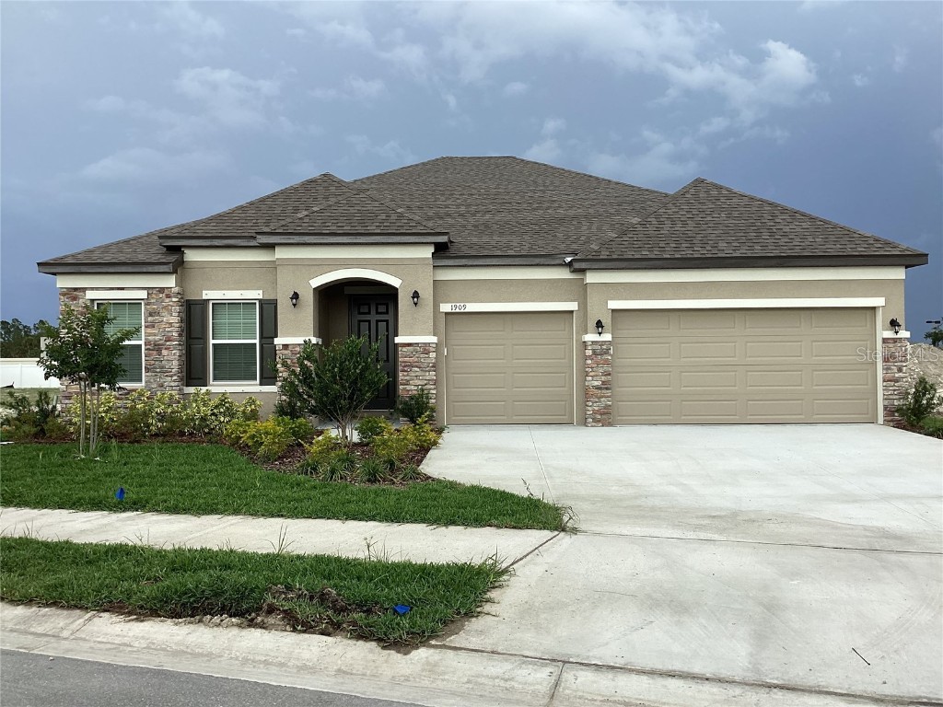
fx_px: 844
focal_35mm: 31
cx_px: 472
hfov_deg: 58.4
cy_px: 354
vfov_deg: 45.4
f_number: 2.4
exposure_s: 1/886
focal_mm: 3.3
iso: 25
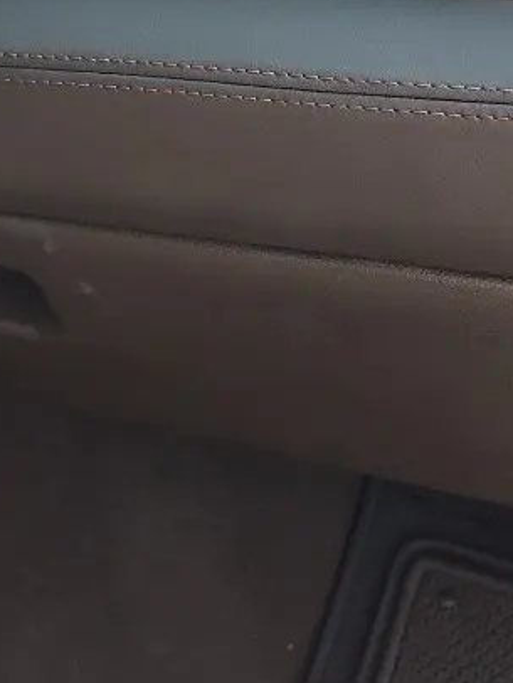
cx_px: 177
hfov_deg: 25.1
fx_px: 1145
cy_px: 0
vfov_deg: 30.8
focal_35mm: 58
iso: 100
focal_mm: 5.56
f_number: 1.8
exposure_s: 1/337
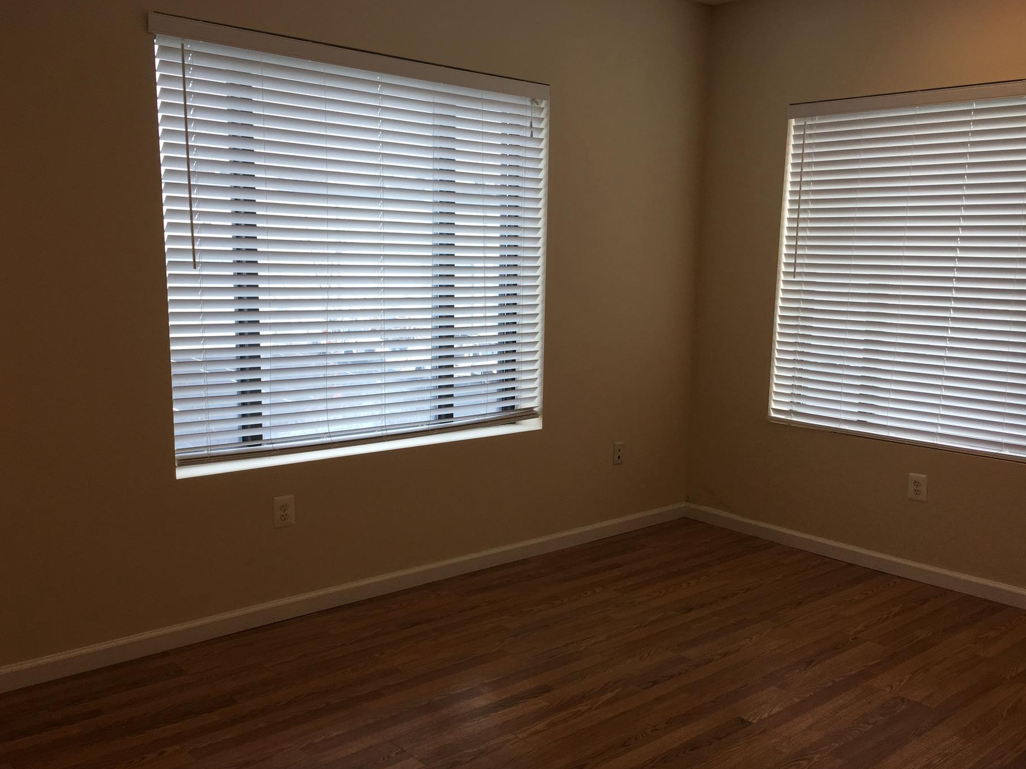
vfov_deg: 42.9
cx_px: 545
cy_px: 430
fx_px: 978
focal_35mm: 33
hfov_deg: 55.3
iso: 32
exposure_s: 1/120
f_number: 2.2
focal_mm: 4.15
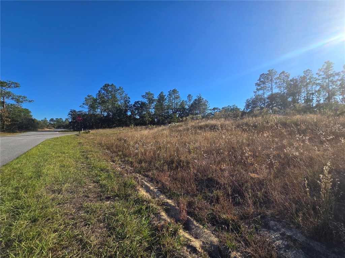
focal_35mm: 13
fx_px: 130
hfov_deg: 106.2
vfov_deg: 89.9
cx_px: 172
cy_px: 129
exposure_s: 1/1962
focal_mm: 2.2
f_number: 2.2
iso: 50
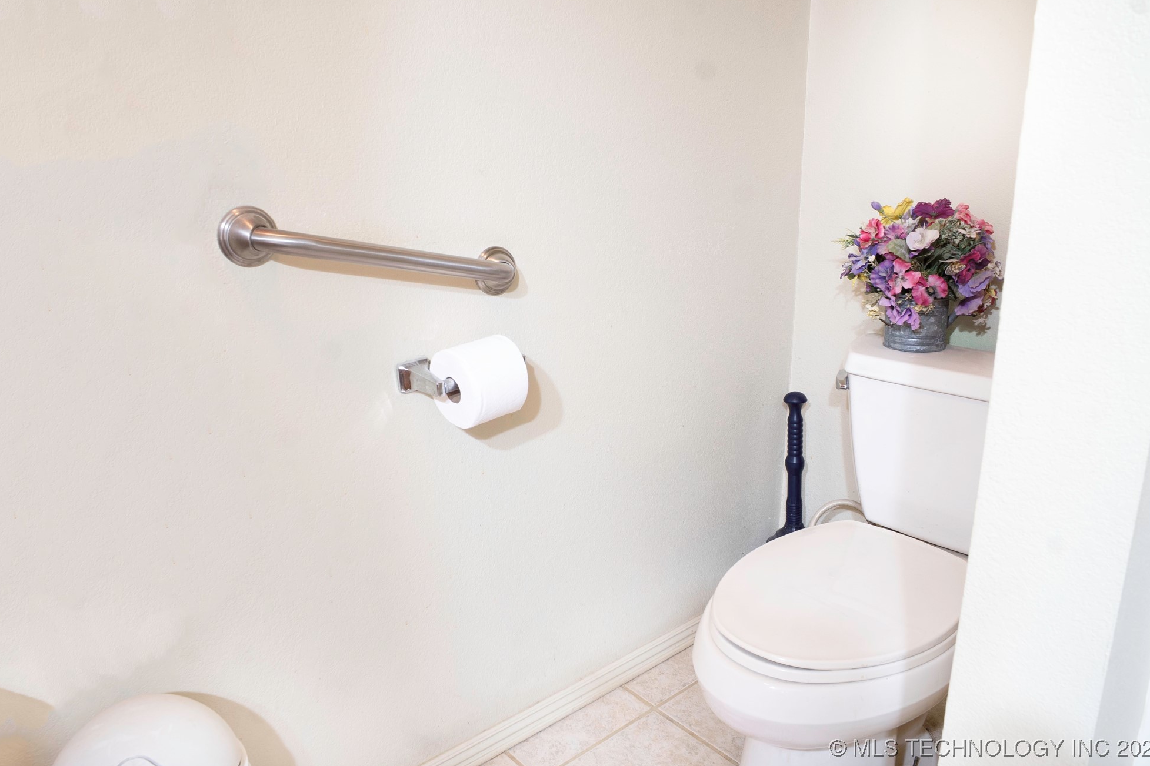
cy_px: 372
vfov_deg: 51.3
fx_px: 798
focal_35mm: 25
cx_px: 572
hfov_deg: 71.5
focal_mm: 16
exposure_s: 1/2.5
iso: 320
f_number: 8
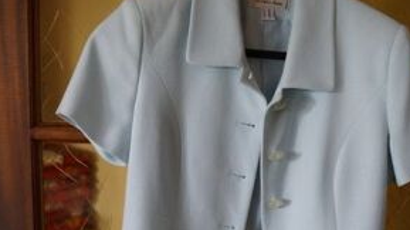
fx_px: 511
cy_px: 168
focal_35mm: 47
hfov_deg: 43.8
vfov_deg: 25.1
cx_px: 201
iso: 800
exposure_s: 1/60
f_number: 4
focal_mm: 18
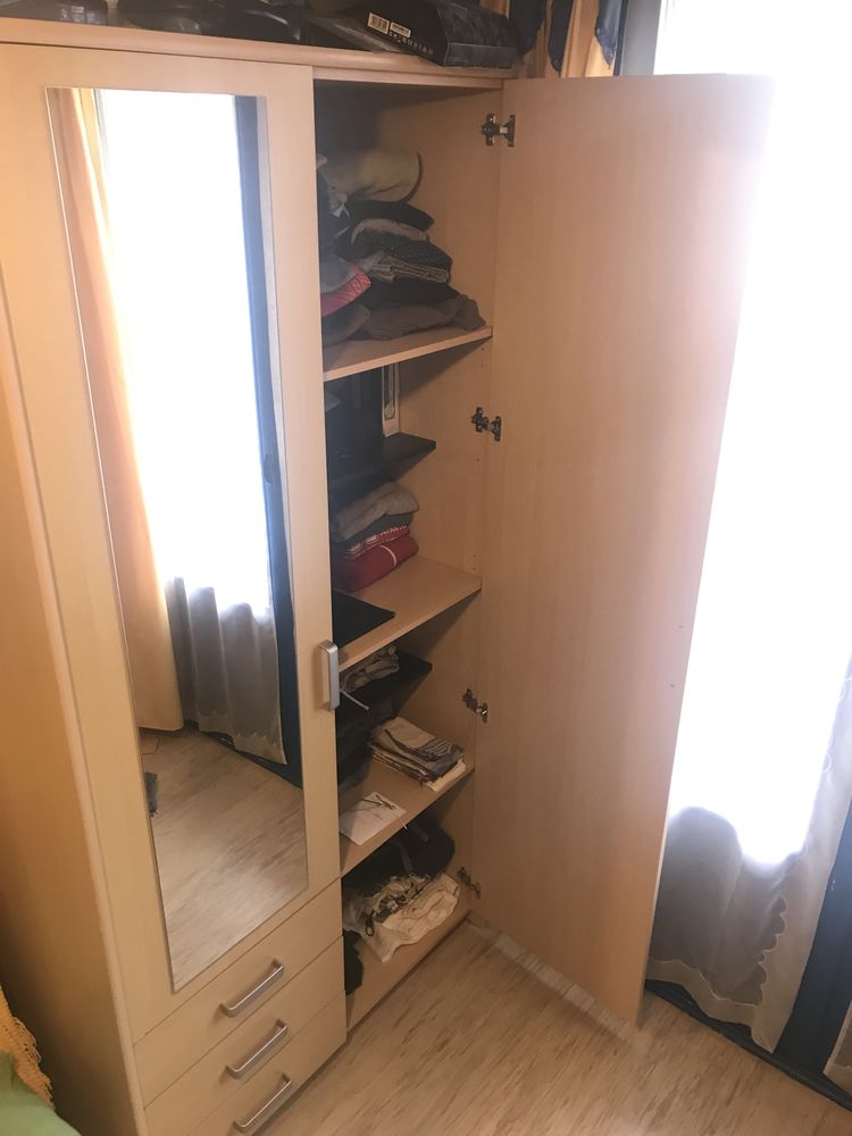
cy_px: 568
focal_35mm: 28
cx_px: 426
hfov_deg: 49.7
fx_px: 919
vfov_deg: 63.4
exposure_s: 1/17
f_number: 1.8
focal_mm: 3.99
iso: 64
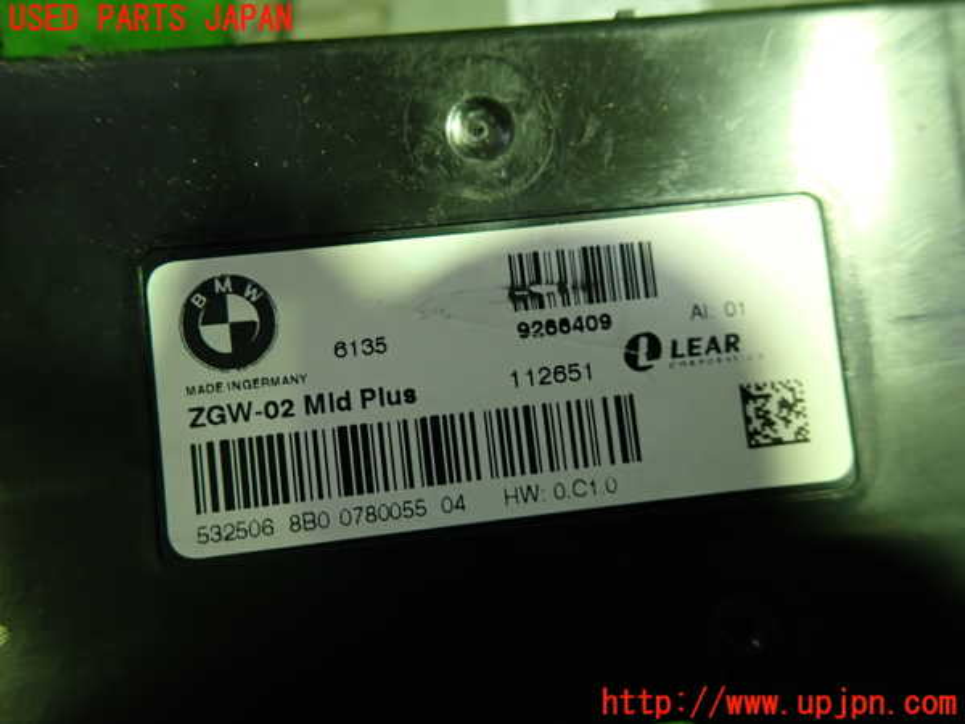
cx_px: 482
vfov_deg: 54.9
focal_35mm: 25
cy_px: 362
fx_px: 697
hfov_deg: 69.4
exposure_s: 1/30
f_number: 2
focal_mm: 4.5
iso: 250
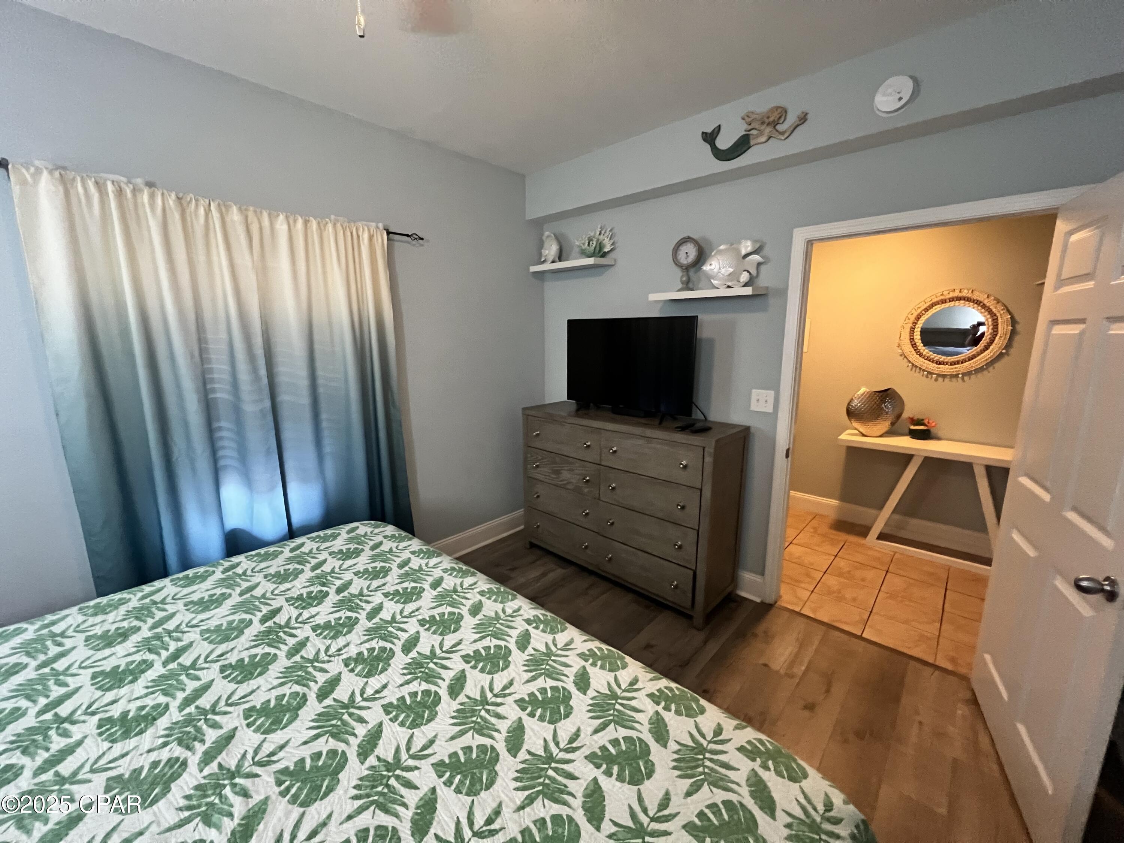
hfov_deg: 106.2
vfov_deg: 89.9
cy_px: 422
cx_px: 562
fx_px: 422
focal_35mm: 13
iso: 800
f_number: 1.8
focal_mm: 1.57
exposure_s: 1/60
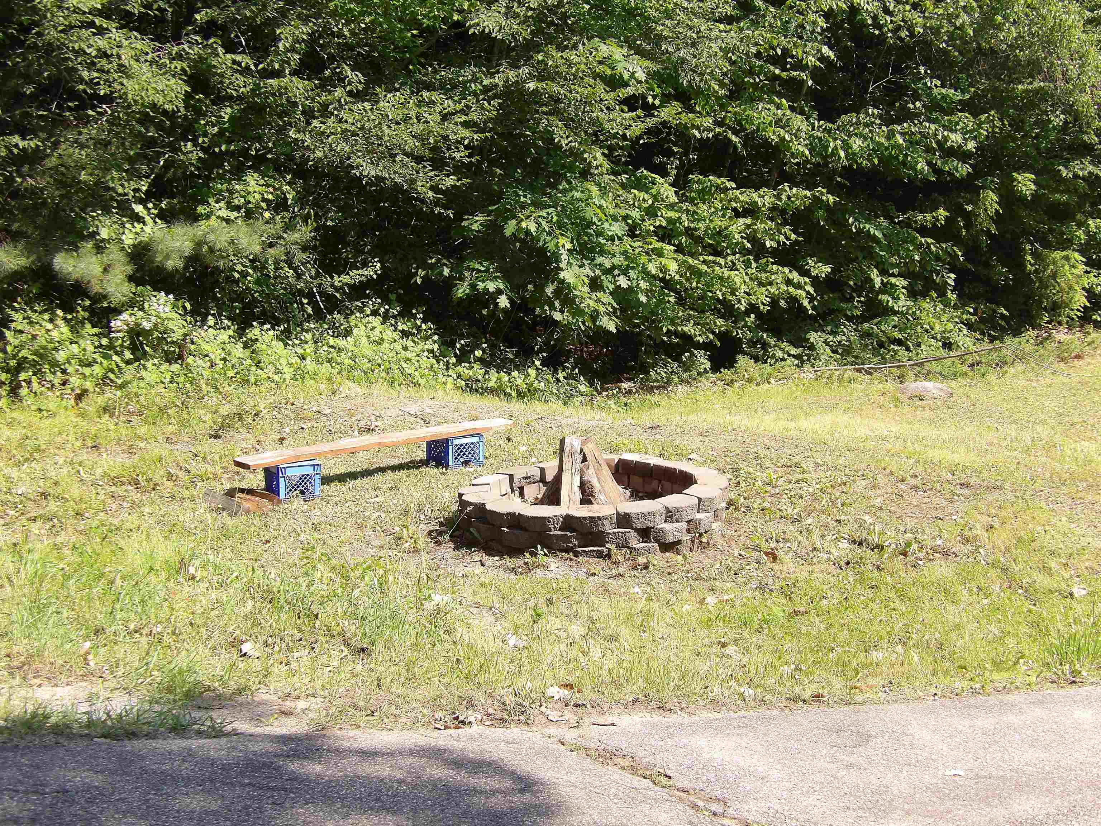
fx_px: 1686
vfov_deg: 27.5
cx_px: 550
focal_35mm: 53
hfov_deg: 36.2
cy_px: 413
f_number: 3.9
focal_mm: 9.5
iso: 100
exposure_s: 1/299
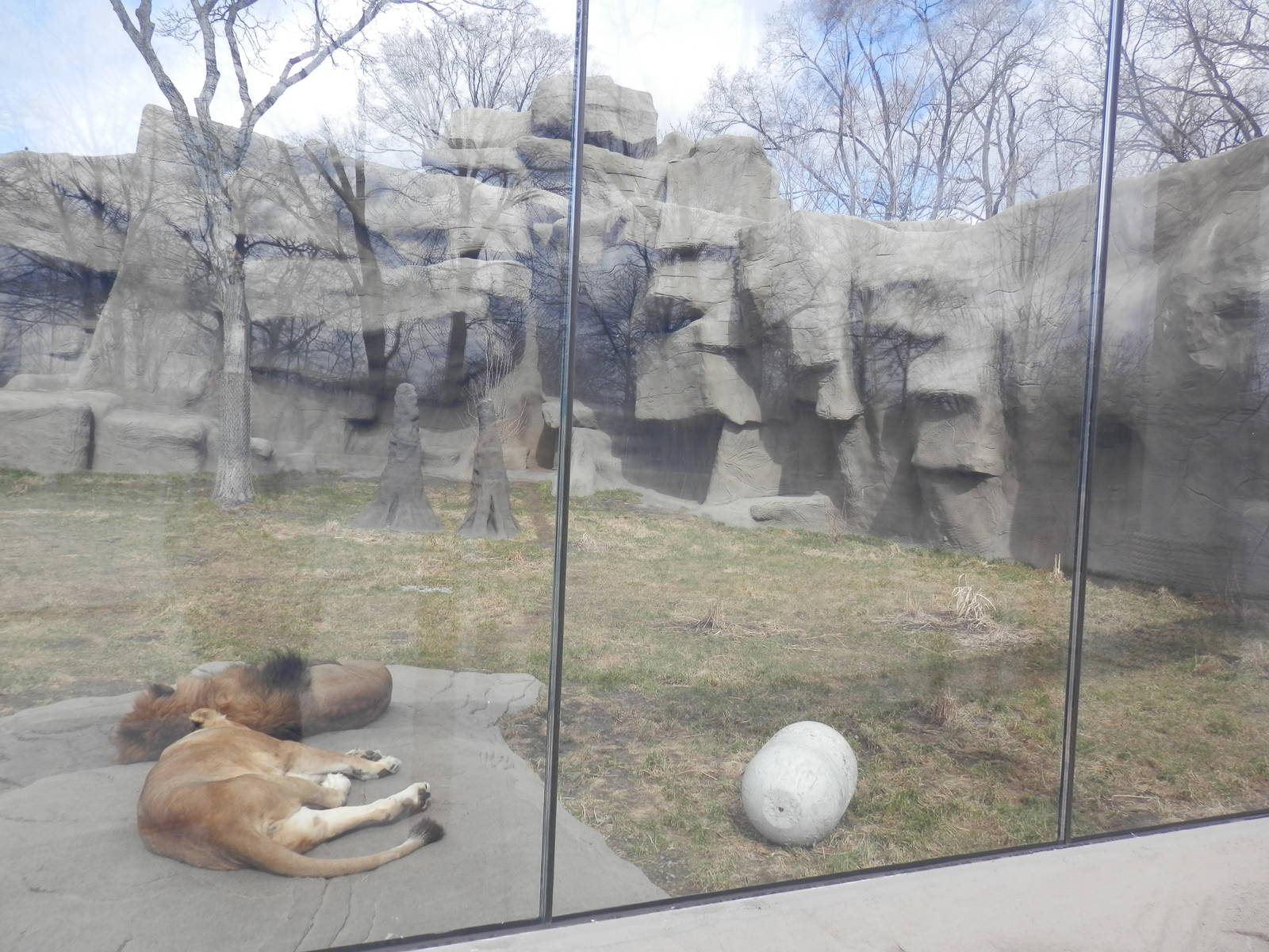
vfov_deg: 54.9
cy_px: 476
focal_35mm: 25
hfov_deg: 69.4
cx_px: 634
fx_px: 916
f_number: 3
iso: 80
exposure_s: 1/640
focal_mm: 4.5
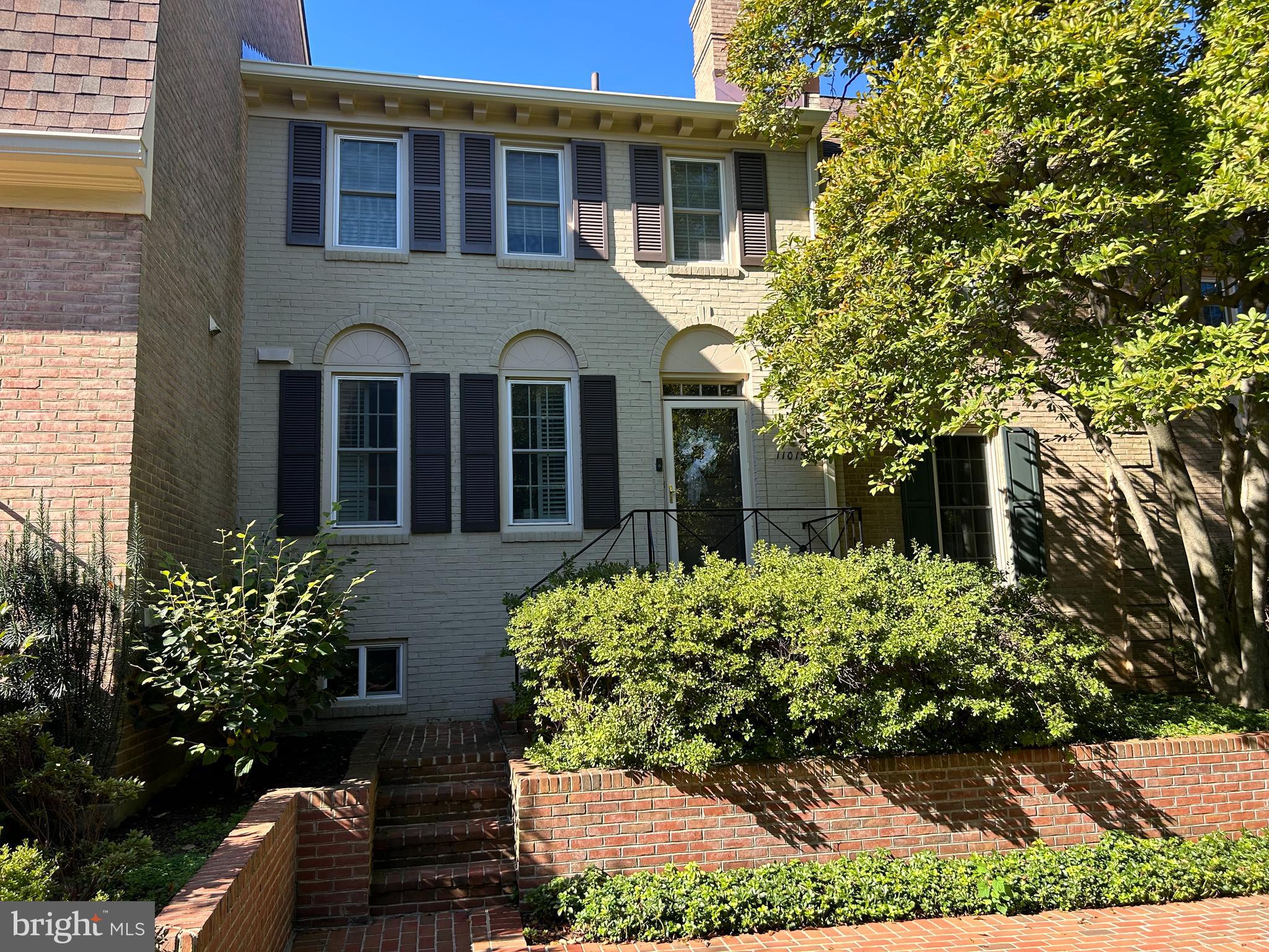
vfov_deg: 53.1
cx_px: 634
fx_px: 953
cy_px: 476
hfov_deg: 67.3
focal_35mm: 26
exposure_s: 1/827
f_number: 1.5
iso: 50
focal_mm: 5.7
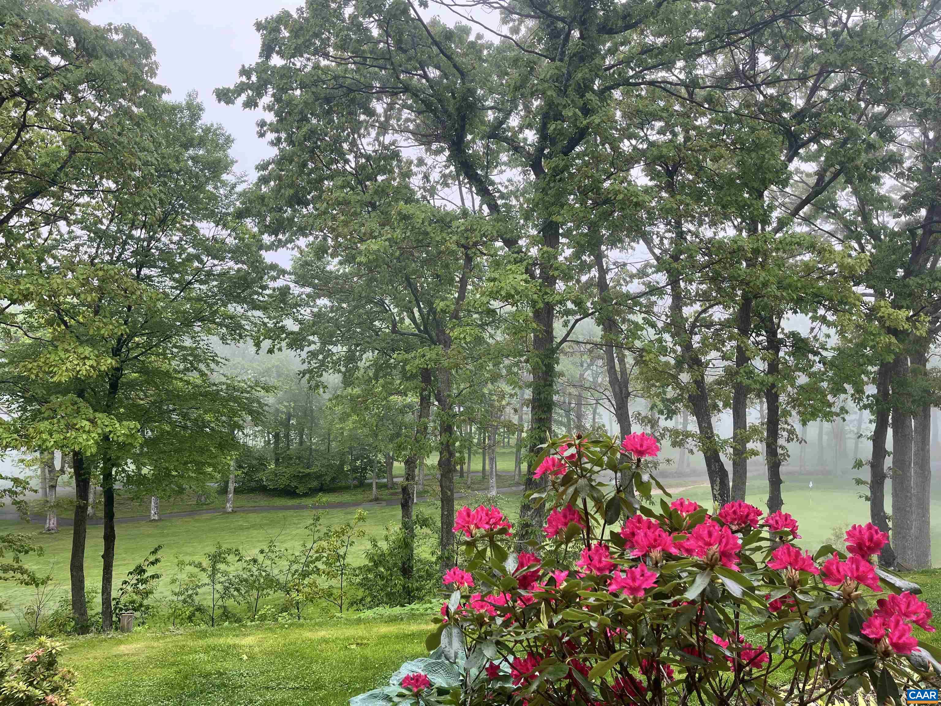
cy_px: 353
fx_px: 707
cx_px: 470
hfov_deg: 67.3
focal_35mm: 26
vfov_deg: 53.1
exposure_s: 1/307
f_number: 1.6
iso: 50
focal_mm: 5.1
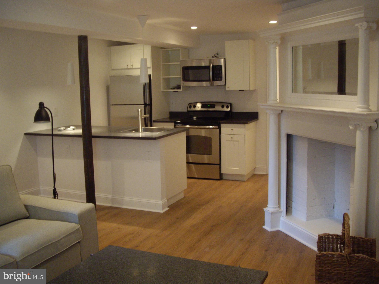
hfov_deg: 49.0
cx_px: 190
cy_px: 142
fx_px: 416
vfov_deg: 37.7
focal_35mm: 38
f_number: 2.8
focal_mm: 7.9
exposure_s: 1/20
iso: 400
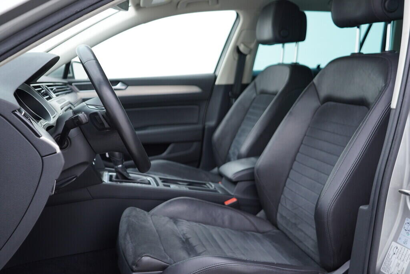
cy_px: 137
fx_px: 410
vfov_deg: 36.9
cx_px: 205
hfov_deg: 53.1
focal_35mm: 36
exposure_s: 1/40
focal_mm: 24
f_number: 2.8
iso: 160
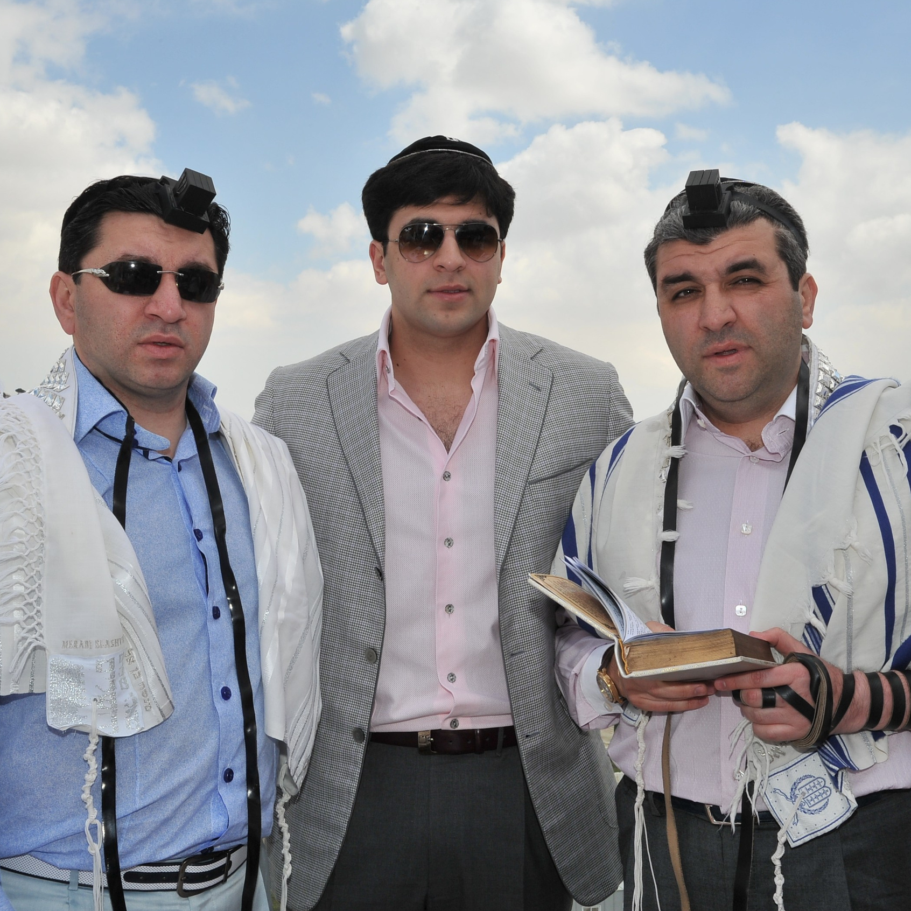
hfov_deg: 37.6
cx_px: 447
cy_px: 454
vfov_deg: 37.6
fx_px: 1340
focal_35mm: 45
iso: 500
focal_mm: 35
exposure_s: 1/250
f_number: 18
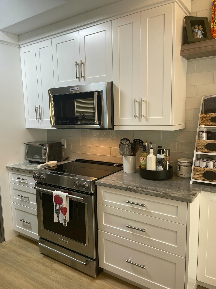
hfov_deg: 51.3
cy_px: 149
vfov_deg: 65.3
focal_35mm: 27
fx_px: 225
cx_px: 109
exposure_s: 1/120
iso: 80
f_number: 1.6
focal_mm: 5.1
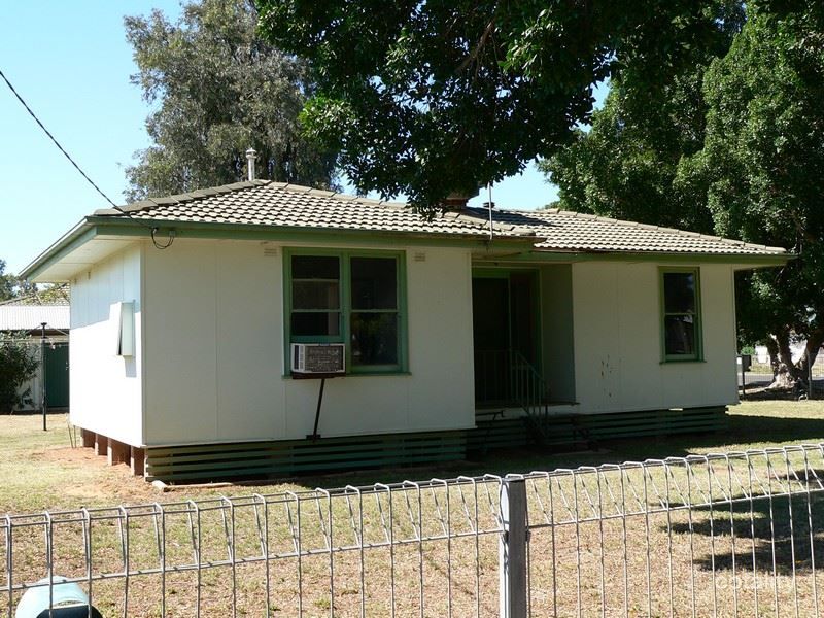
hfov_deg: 44.8
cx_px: 412
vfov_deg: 34.3
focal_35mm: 42
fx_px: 1000
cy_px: 309
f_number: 4
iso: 80
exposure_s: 1/250
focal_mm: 7
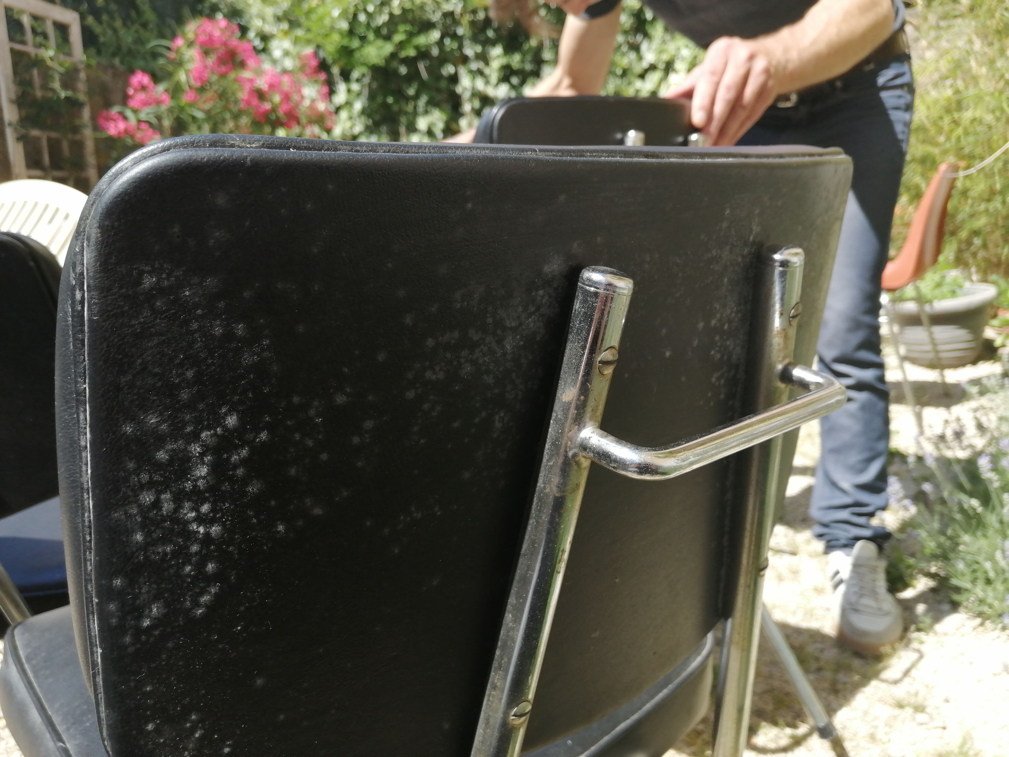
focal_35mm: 27
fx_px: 787
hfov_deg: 65.3
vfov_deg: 51.4
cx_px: 504
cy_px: 378
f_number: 1.8
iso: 80
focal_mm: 3.96
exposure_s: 1/900
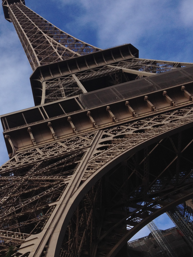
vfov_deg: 37.5
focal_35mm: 51
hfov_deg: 28.2
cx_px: 53
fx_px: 379
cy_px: 133
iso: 64
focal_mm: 4.28
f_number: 2.4
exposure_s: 1/1783
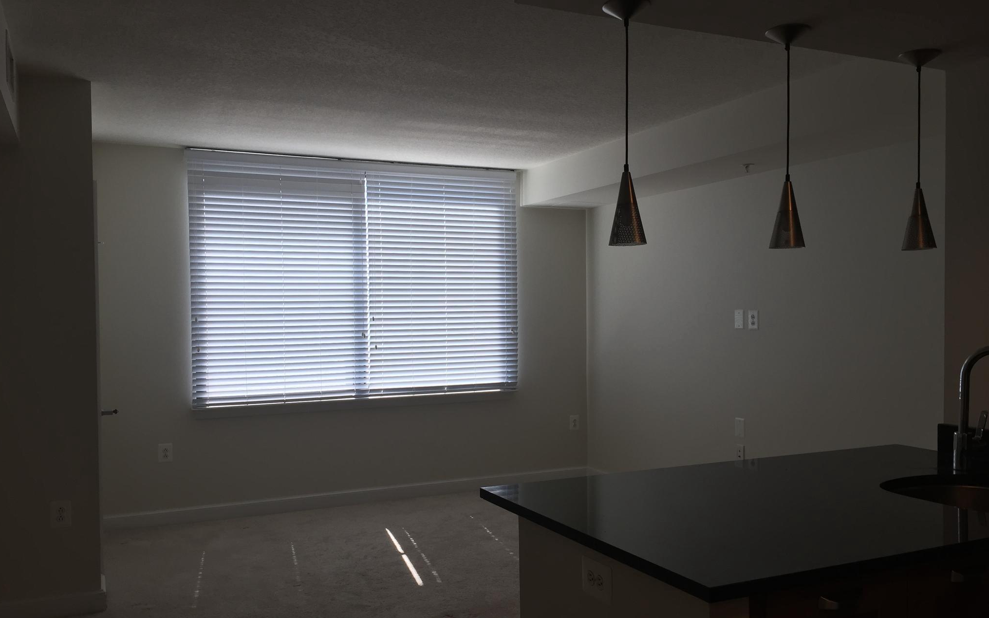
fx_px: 835
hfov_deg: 61.2
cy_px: 335
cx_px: 493
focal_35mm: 31
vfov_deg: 40.6
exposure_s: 1/164
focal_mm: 4.15
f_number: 2.2
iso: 32
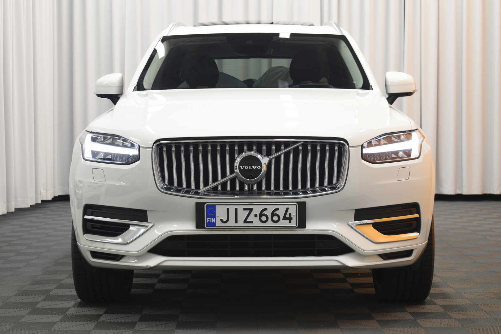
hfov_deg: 28.1
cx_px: 250
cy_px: 167
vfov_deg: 18.9
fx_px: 1002
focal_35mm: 72
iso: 200
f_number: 5.3
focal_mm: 48
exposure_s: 1/4
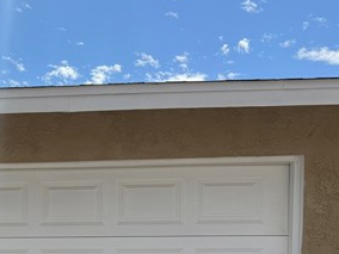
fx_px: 529
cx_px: -16
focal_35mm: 54
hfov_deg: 32.2
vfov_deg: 25.5
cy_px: 261
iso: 100
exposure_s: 1/8130
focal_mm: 6.76
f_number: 1.78
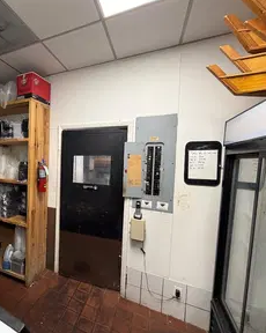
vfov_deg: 83.3
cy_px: 166
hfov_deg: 63.8
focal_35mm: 19
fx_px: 187
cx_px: 49
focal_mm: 2.22
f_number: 2.2
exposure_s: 1/60
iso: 250
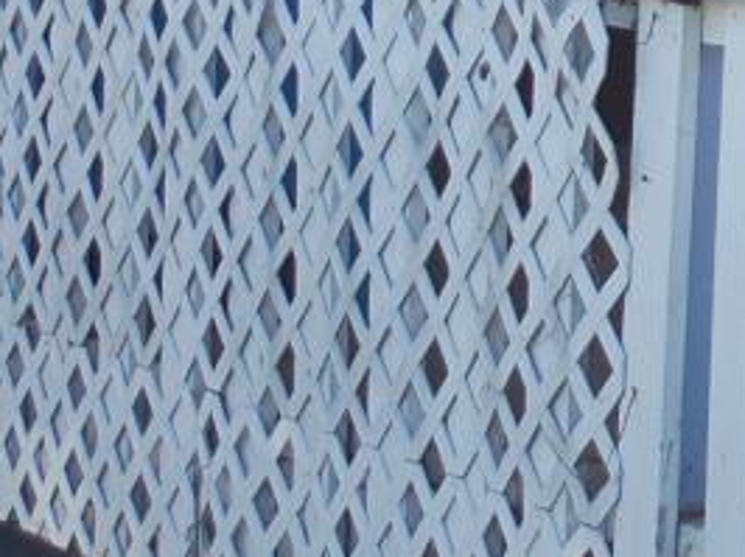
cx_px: 1246
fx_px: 4559
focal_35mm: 212
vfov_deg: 6.8
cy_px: -579
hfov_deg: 9.0
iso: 100
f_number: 5.6
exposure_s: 1/125
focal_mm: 26
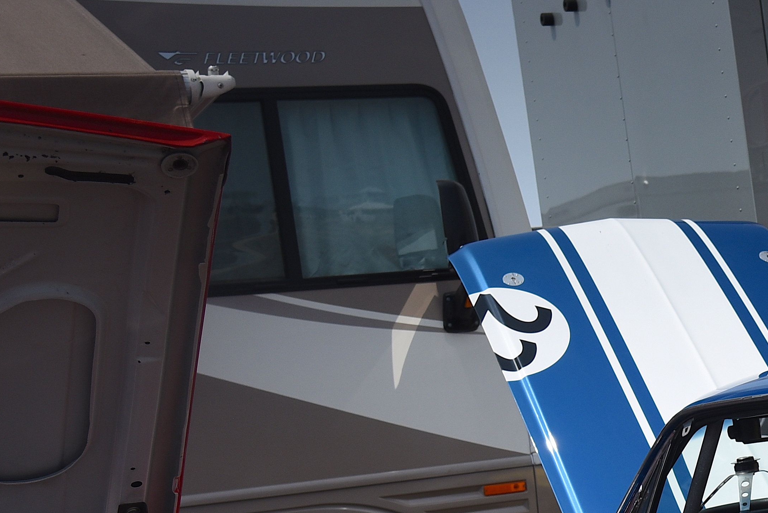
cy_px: 521
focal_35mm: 106
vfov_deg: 12.8
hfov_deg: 18.1
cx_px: 965
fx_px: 2262
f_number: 6.3
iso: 250
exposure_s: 1/1000
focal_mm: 38
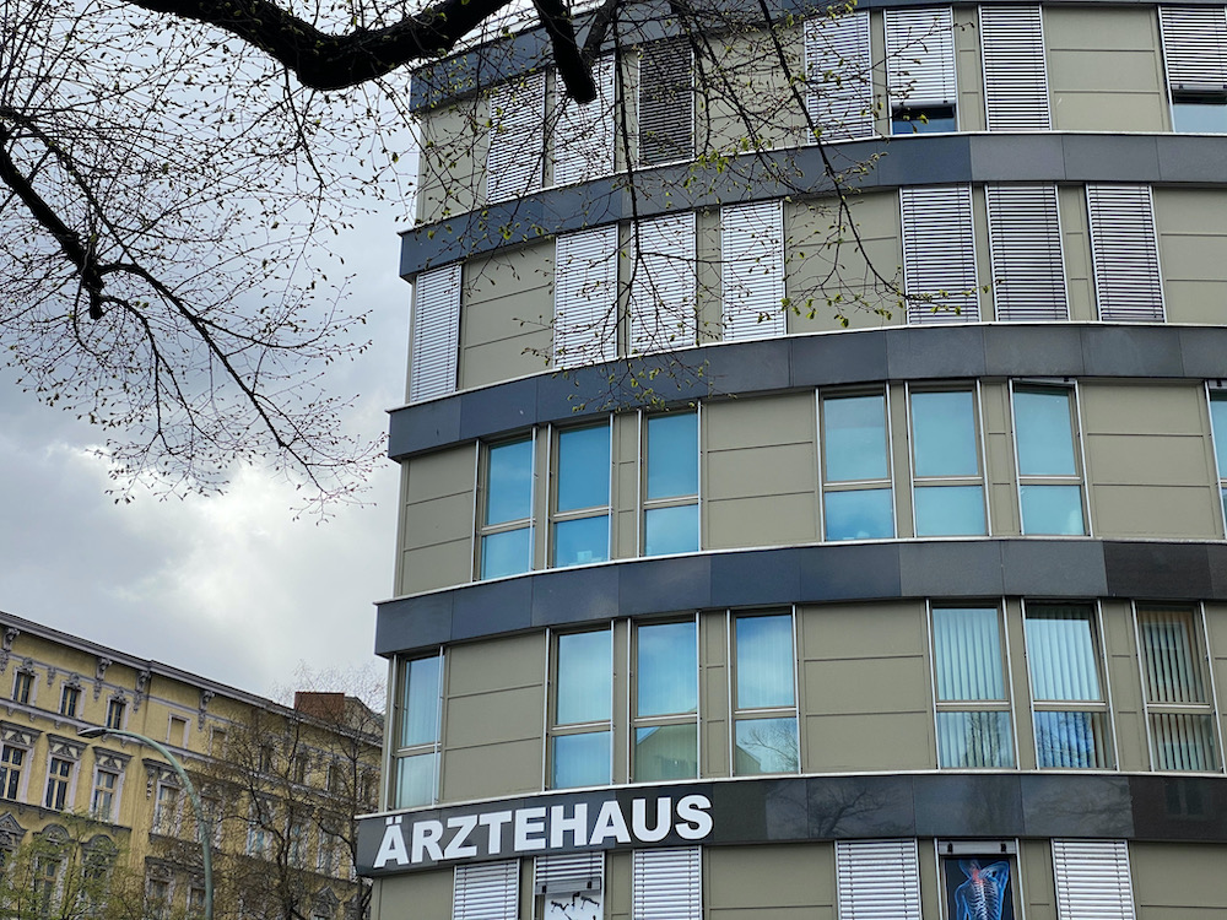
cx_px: 614
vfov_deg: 28.0
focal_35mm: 52
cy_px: 460
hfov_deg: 36.8
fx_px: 1843
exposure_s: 1/872
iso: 20
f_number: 2
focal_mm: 6
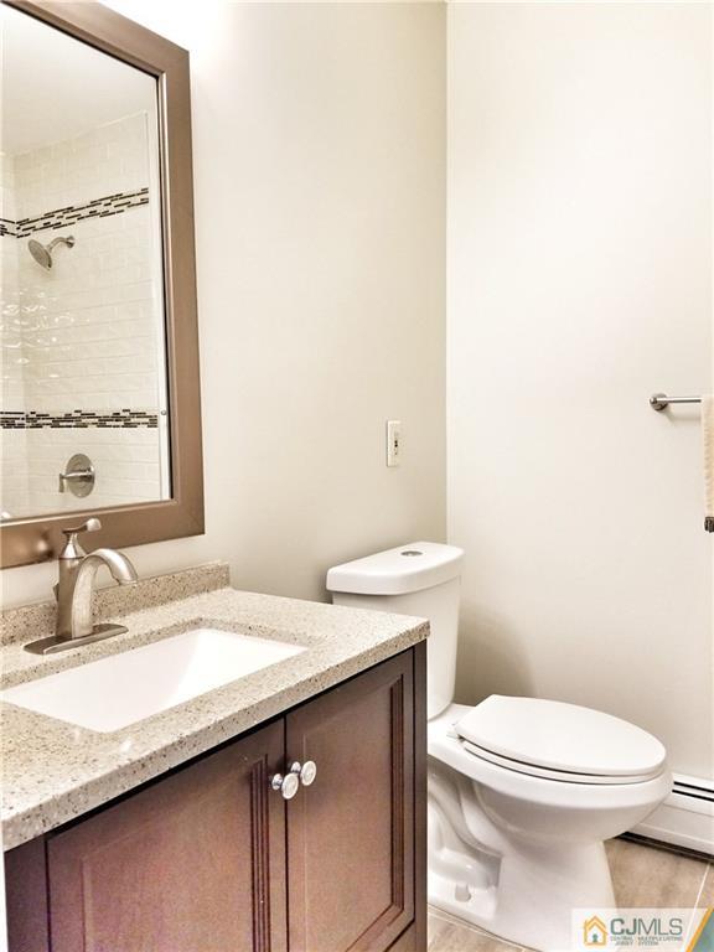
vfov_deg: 67.3
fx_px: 715
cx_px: 357
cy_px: 476
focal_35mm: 26
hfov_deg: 53.1
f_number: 1.7
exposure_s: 1/60
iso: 200
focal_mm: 4.25
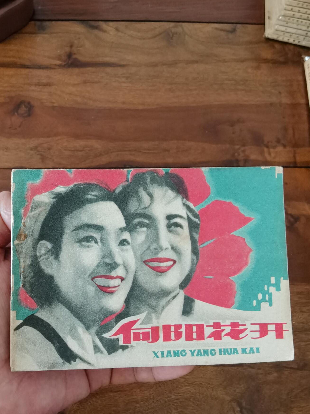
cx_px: 152
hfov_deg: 49.7
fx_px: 334
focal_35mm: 28
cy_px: 202
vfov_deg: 63.4
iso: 200
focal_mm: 2.26
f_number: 2.2
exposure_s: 1/60
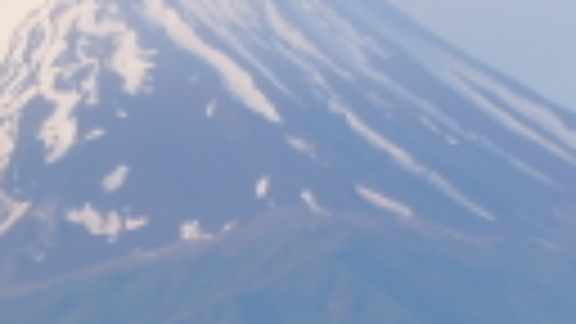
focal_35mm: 360
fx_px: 5498
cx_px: 351
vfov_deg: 3.3
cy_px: 875
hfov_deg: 6.0
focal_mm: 55
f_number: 22
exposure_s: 1/3
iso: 100
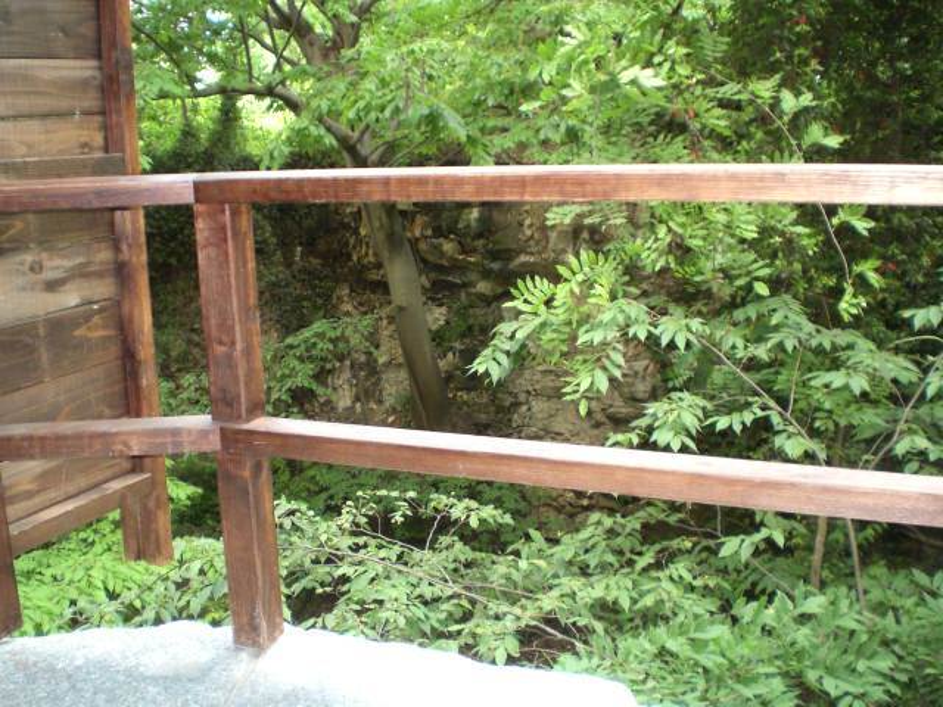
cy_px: 354
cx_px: 472
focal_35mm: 38
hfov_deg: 49.0
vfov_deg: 37.7
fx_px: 1035
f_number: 3.1
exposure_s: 1/60
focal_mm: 6.3
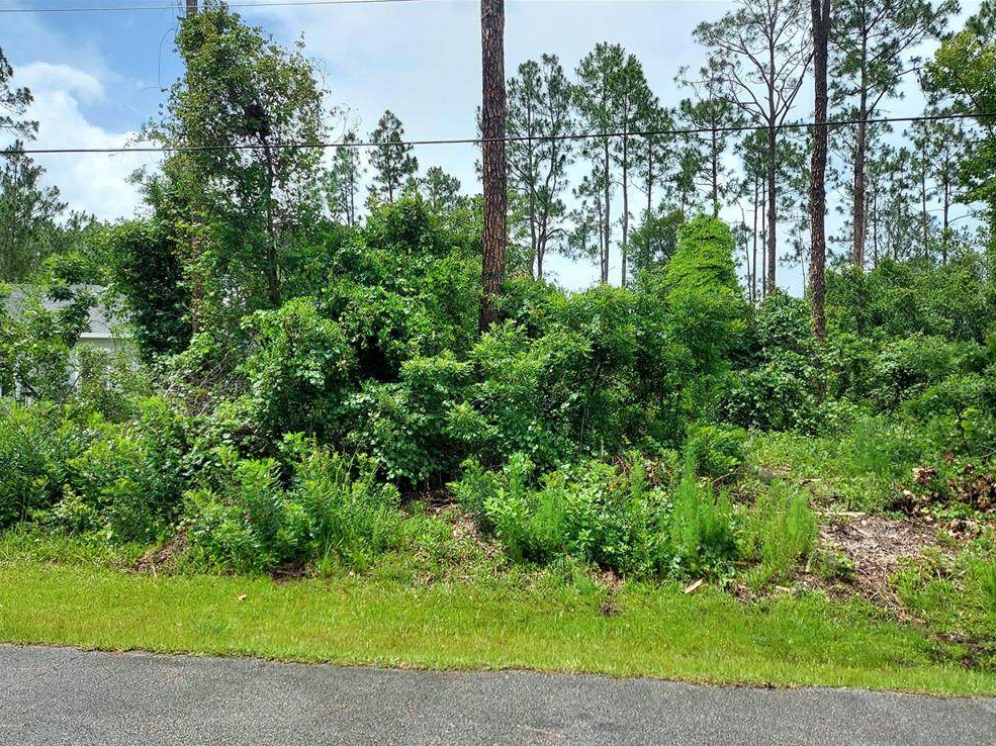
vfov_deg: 53.0
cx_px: 481
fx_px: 748
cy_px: 387
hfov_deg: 67.3
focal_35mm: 26
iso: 50
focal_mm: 4.6
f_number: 2
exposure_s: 1/933
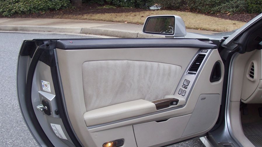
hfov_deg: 36.0
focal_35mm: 58
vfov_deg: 20.7
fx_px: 403
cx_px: 131
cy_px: 76
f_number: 3.4
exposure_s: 1/60
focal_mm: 8.6
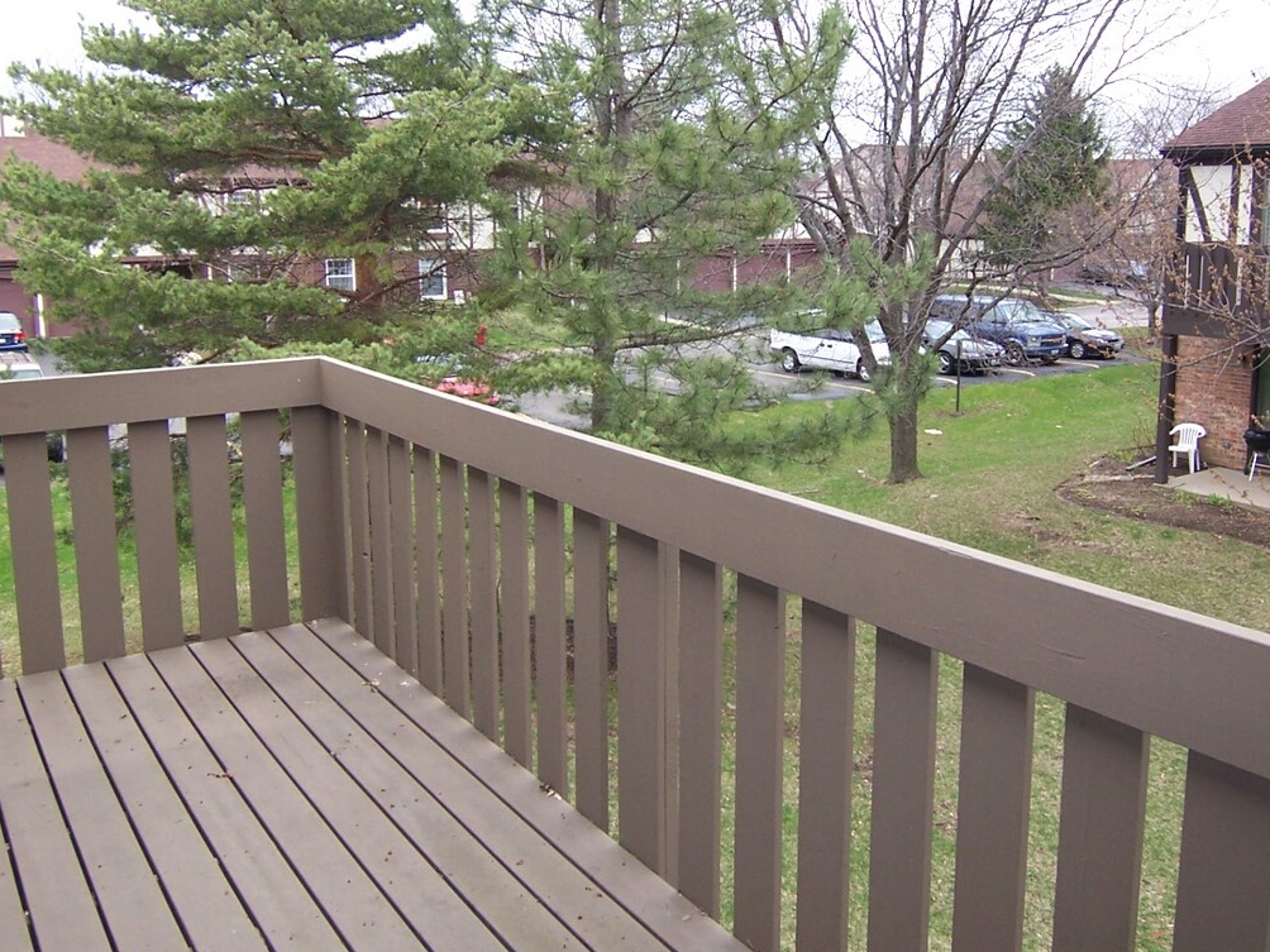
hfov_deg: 55.2
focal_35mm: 33
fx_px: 1211
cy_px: 392
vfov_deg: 42.8
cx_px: 702
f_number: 2.8
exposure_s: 1/200
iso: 64
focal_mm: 3.8
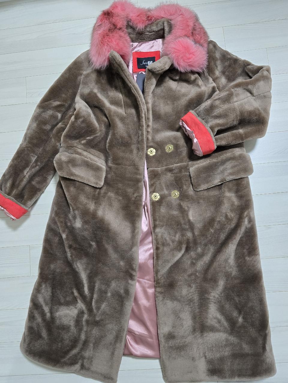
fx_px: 255
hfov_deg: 58.9
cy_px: 192
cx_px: 144
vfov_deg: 73.9
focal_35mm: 23
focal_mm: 6.3
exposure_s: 1/120
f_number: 1.7
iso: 500
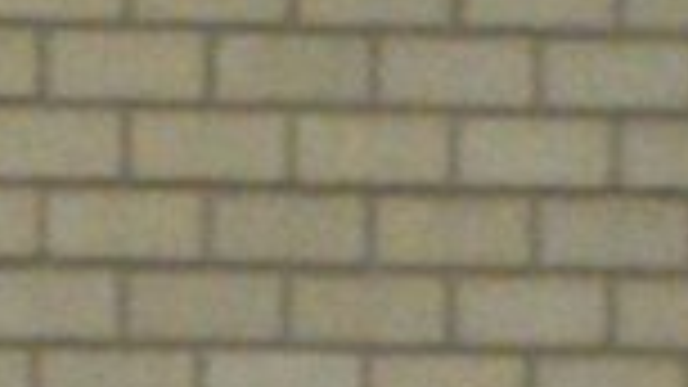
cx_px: 139
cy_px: 1490
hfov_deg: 2.5
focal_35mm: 861
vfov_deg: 1.4
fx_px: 15704
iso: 800
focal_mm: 70
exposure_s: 1/160
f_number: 2.8
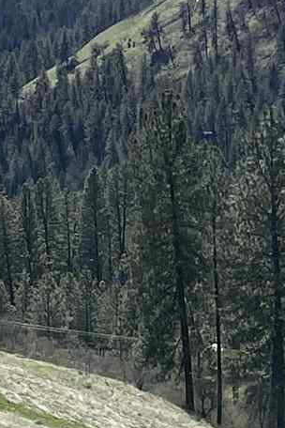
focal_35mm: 182
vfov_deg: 11.3
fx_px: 2161
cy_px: 206
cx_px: -202
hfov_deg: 7.4
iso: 32
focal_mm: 5.1
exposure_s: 1/5917
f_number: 1.6
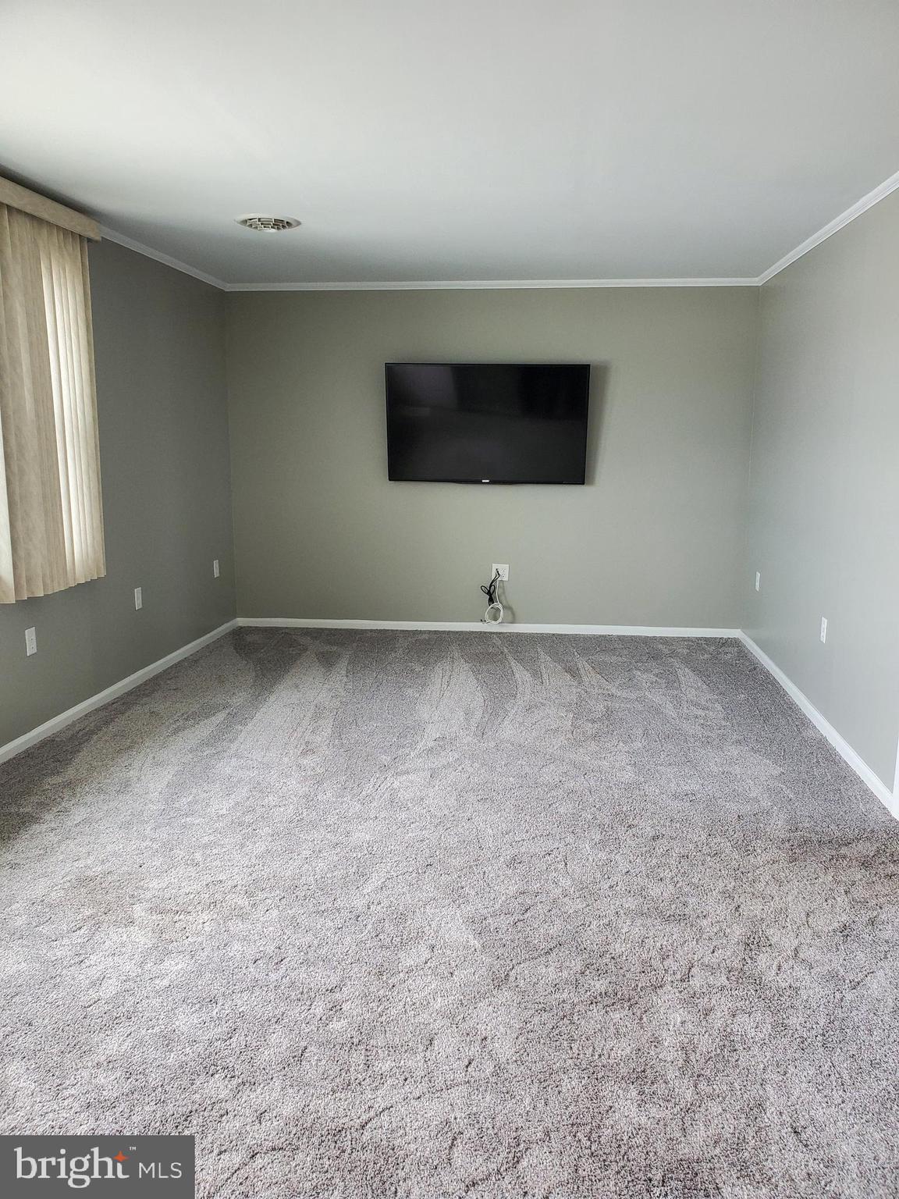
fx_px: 900
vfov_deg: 67.3
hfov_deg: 53.1
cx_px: 450
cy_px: 600
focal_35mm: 26
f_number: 2.4
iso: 160
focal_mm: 4.3
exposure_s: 1/120
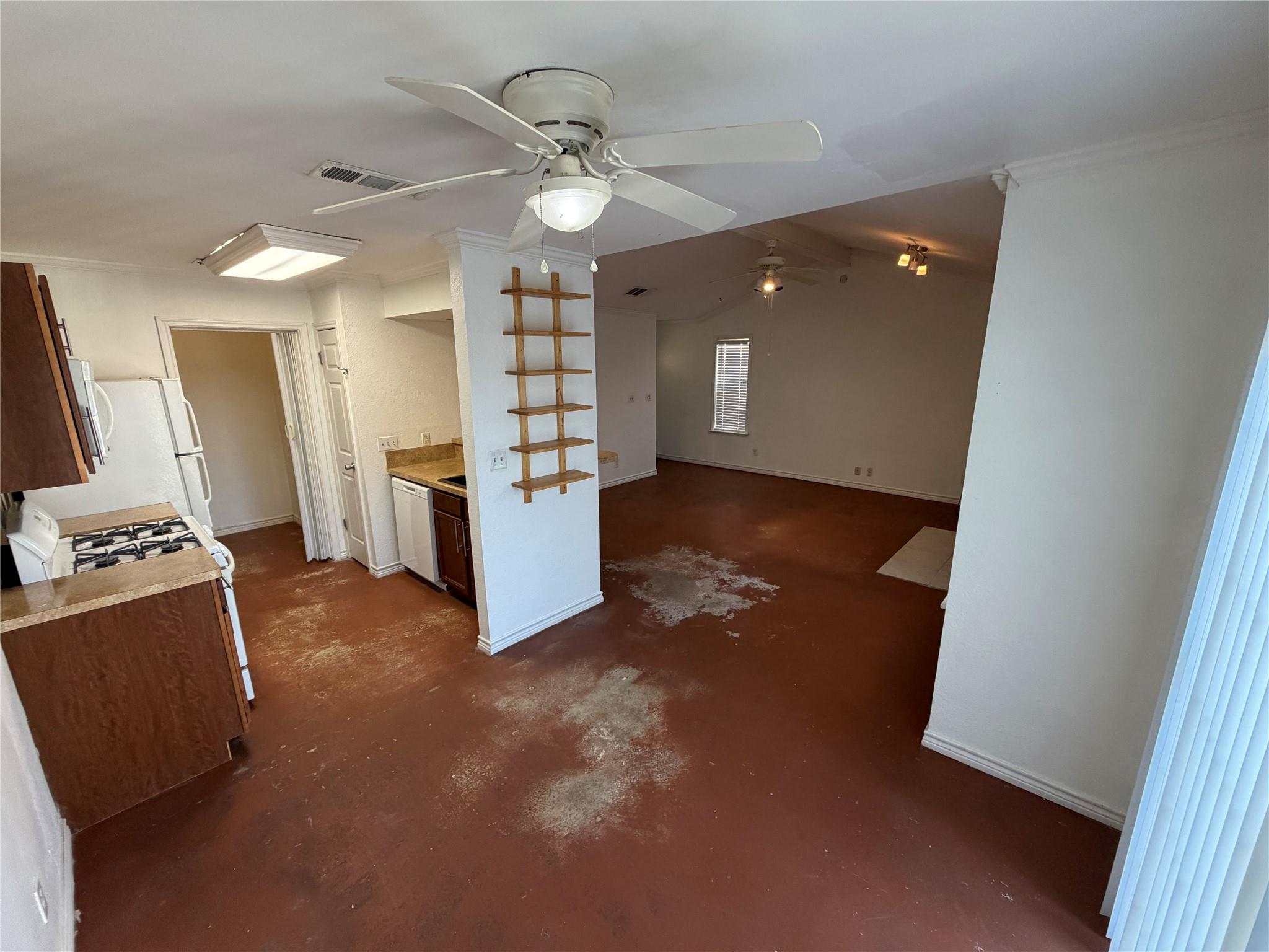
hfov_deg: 102.1
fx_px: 513
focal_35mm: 14
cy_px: 476
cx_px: 634
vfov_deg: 85.7
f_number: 2.2
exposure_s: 1/120
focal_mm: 2.22
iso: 320
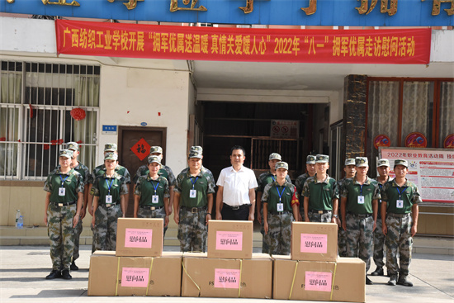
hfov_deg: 32.4
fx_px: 782
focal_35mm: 62
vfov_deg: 21.9
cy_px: 152
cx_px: 227
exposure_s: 1/640
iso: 3200
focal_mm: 62
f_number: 13
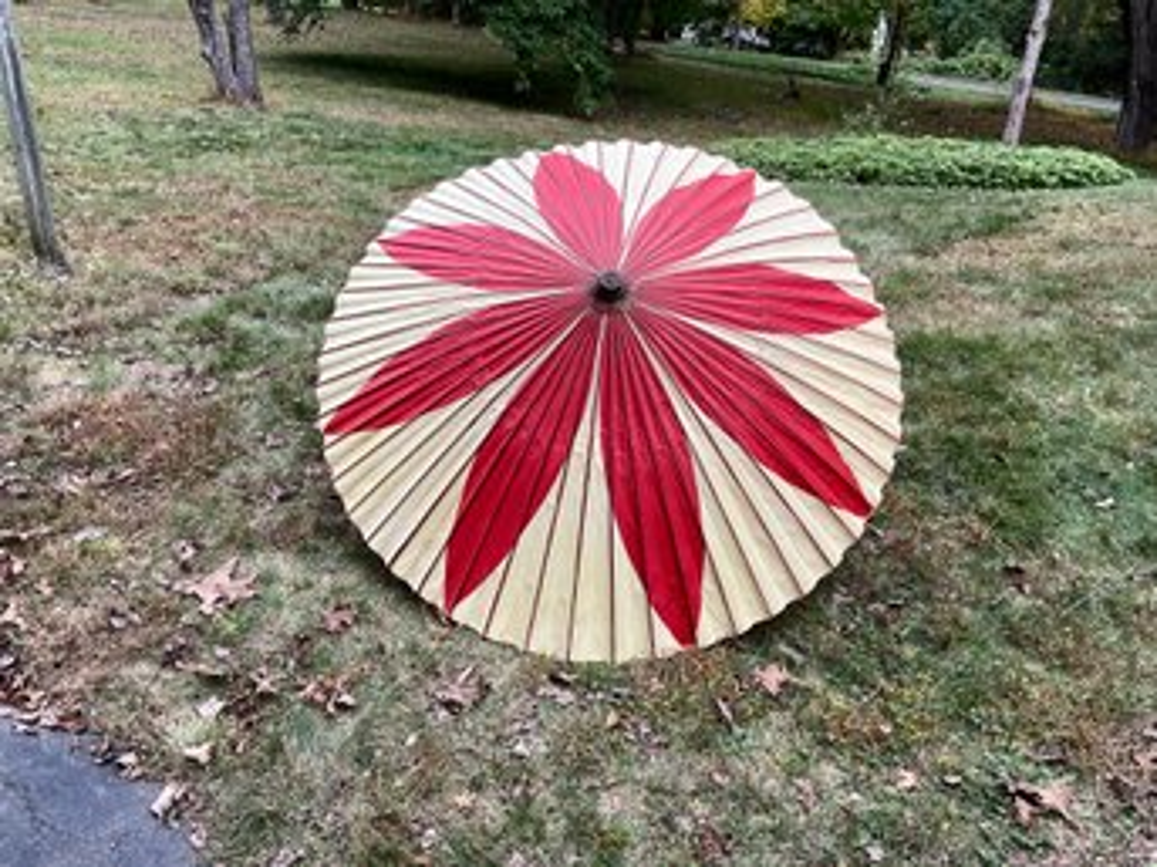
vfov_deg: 48.2
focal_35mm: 29
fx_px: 969
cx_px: 578
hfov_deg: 61.7
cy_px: 434
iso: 16
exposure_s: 1/255
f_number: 1.8
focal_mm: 3
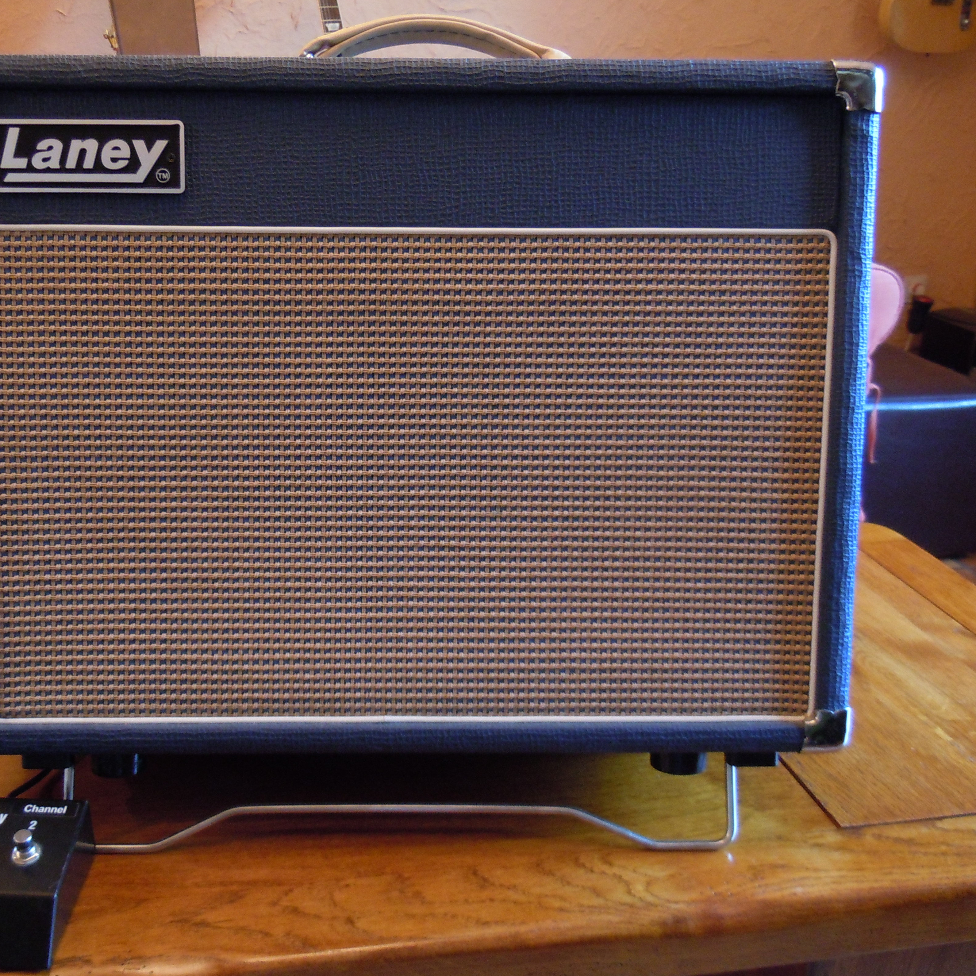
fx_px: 1148
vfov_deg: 46.0
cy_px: 486
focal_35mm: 36
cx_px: 355
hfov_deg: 45.6
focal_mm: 5.4
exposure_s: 1/5
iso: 400
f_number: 3.5
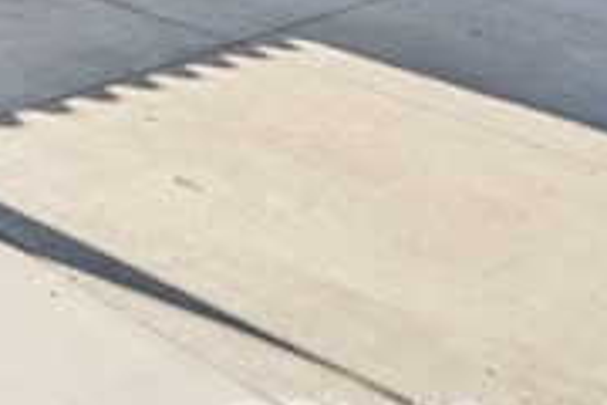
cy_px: -240
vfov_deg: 19.8
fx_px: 961
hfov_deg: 28.4
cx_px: -192
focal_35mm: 57
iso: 400
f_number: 8
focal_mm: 16
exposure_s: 1/750
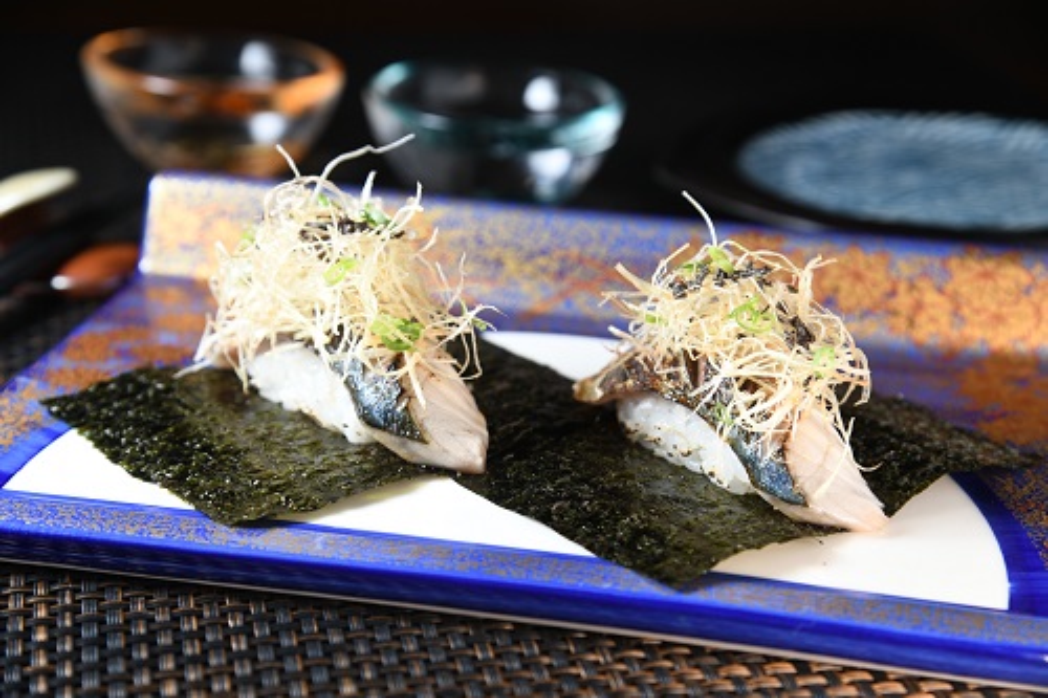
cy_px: 349
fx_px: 2503
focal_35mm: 86
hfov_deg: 23.7
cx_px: 524
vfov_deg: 15.9
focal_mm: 86
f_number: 7.1
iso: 100
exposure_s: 1/60
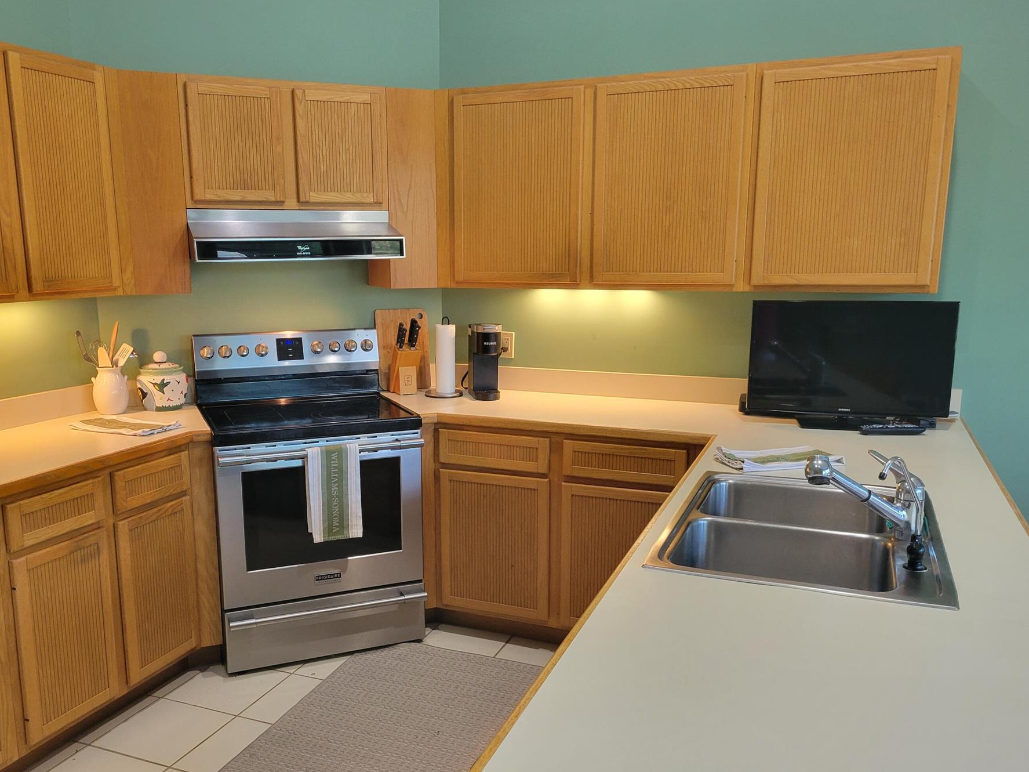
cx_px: 468
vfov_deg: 46.8
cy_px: 411
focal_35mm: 30
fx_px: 892
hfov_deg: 59.9
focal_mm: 5.4
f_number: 1.8
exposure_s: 1/60
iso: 200
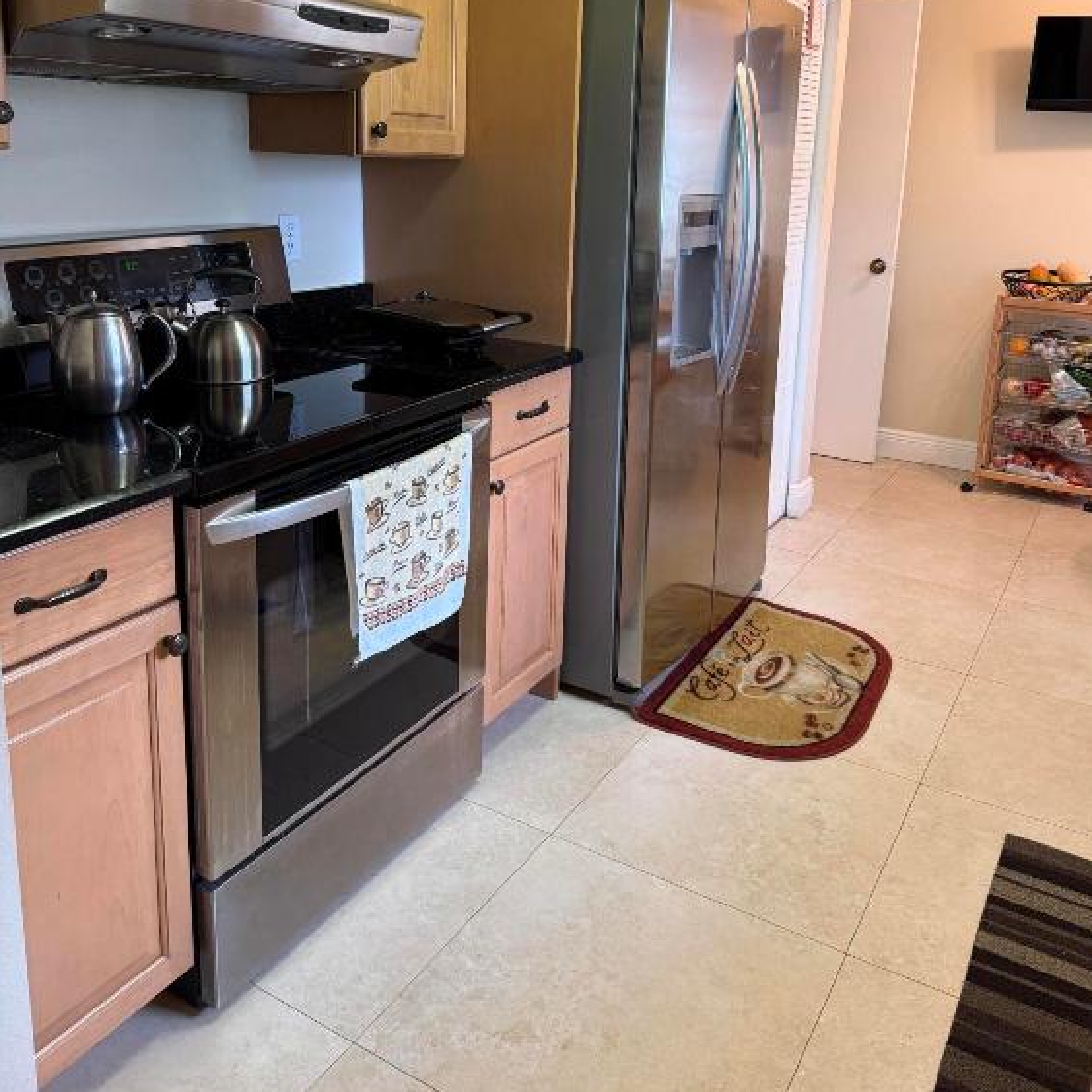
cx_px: 558
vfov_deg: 54.5
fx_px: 1035
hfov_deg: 55.6
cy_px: 363
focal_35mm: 29
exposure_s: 1/60
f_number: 1.78
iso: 200
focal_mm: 6.76
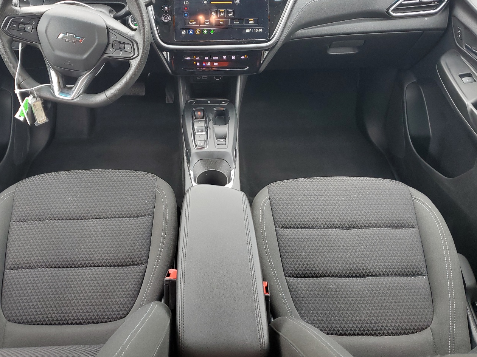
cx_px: 207
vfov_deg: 42.8
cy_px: 146
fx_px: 455
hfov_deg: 55.2
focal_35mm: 33
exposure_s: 1/120
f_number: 1.5
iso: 64
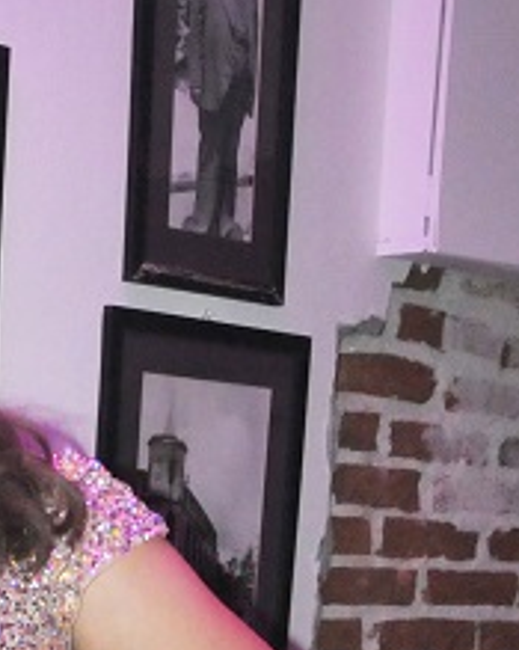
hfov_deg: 12.5
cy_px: 1048
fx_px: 2171
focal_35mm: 113
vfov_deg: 15.4
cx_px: -394
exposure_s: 1/60
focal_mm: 18
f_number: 5.6
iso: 1250
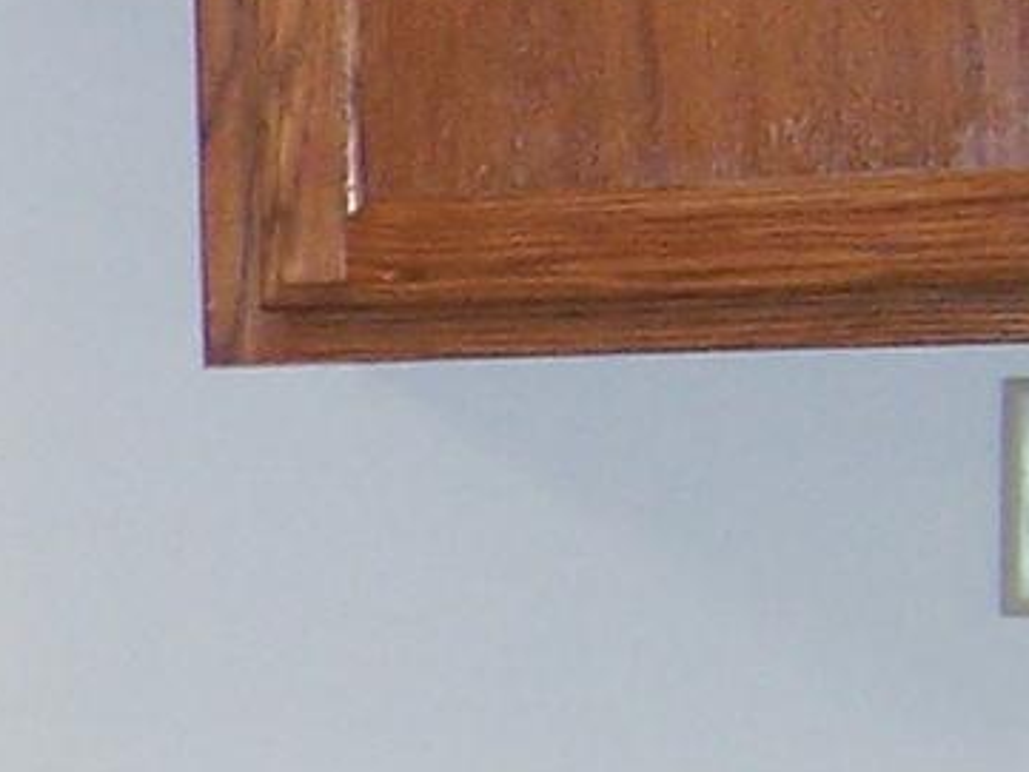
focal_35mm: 187
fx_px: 5561
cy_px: 917
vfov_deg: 7.9
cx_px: -1385
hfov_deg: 9.5
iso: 140
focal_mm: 5.5
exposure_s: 1/60
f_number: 2.8
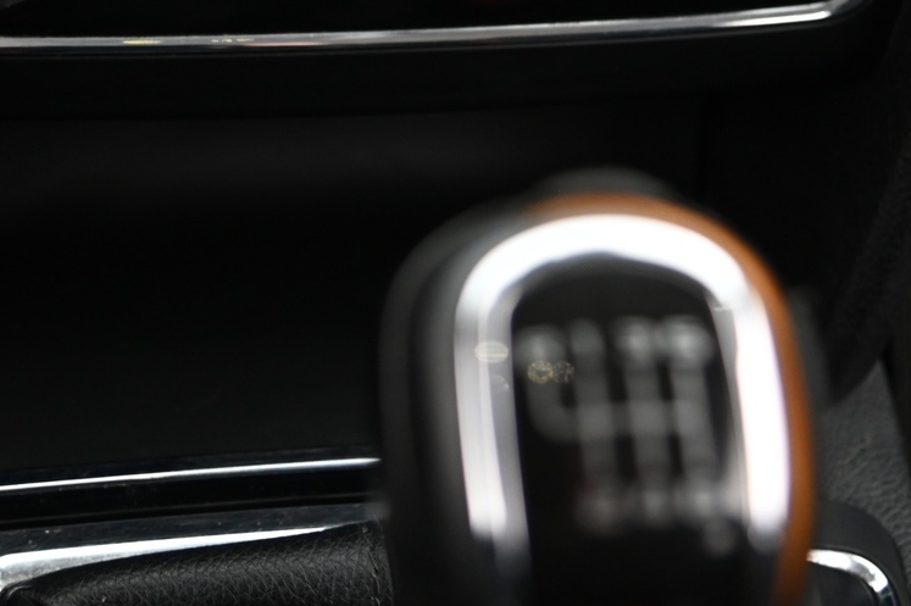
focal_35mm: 87
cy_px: -4
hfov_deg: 23.3
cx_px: 284
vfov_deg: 15.4
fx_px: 2200
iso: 2000
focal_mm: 40
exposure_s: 1/10
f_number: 4
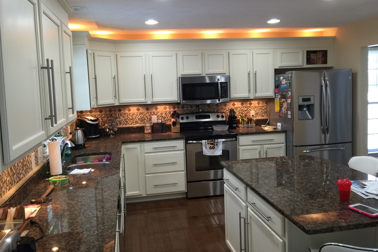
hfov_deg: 60.3
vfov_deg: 42.3
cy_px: 112
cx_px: 186
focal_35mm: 31
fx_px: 326
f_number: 2.2
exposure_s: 1/15
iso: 40
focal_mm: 4.15
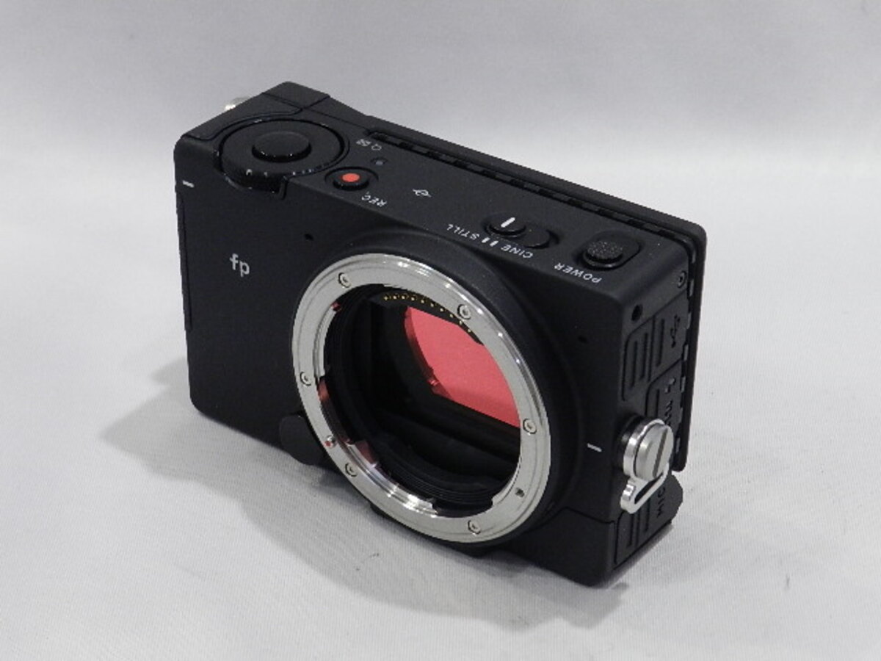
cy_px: 330
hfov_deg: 25.7
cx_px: 440
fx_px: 1934
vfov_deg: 19.4
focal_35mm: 76
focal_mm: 13.5
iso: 800
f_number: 4.8
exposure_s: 1/60
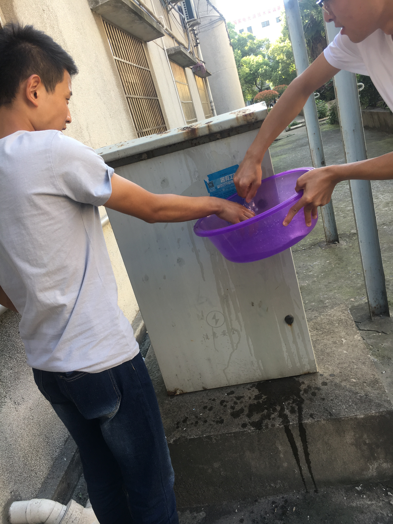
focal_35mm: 29
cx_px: 196
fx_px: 439
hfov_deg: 48.2
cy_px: 262
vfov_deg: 61.7
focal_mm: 4.15
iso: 25
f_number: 2.2
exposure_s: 1/105
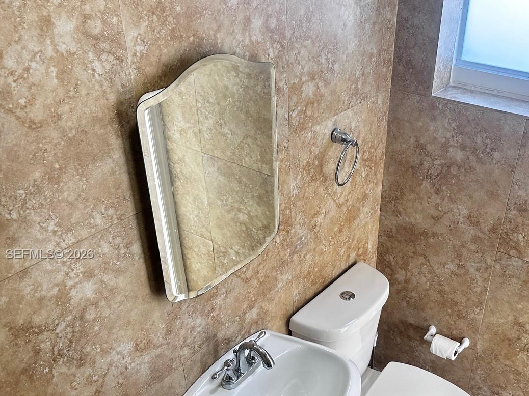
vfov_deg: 38.3
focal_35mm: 37
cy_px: 255
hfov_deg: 49.5
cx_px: 342
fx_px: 565
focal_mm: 6.86
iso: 160
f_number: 1.78
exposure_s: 1/60
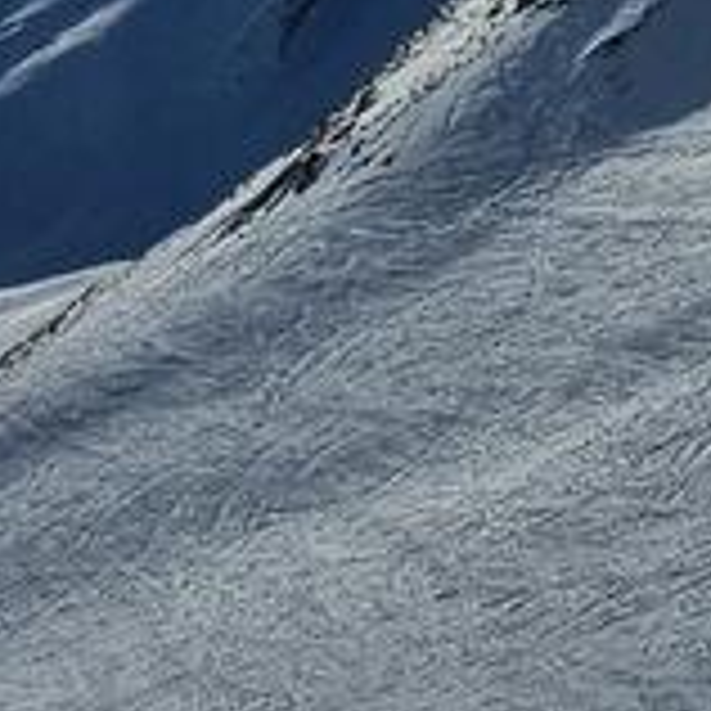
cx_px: -1184
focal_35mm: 150
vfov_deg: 11.1
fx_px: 3486
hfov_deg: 9.8
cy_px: -394
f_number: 1.8
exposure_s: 1/17216
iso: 50
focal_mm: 5.4
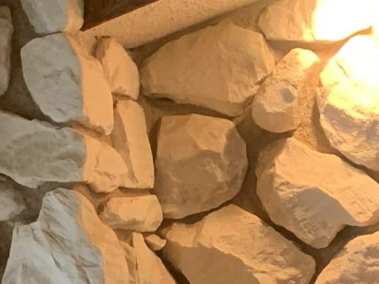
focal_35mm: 140
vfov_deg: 10.2
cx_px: 718
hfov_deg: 12.6
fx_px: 1532
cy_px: 431
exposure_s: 1/60
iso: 200
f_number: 1.8
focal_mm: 4.25
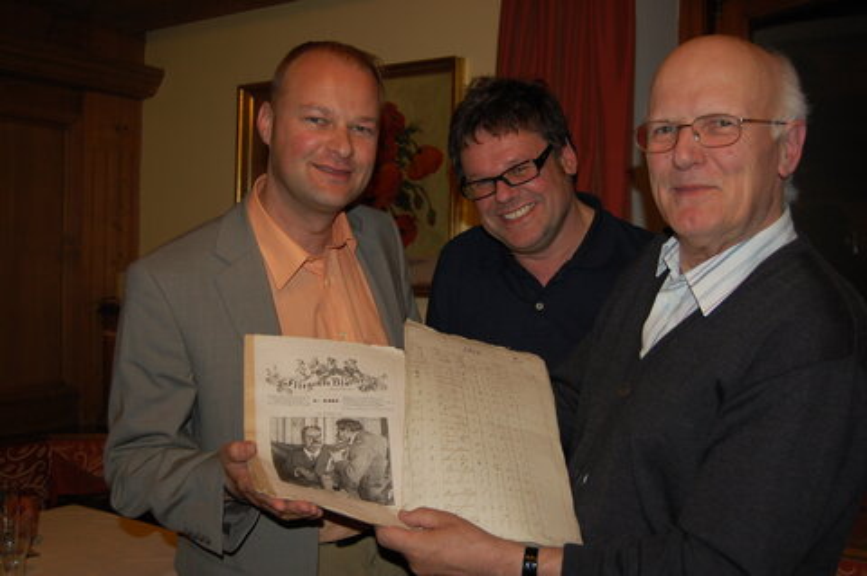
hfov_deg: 49.6
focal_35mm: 39
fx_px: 938
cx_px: 434
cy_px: 288
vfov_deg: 34.1
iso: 400
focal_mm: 26
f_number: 4
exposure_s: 1/60
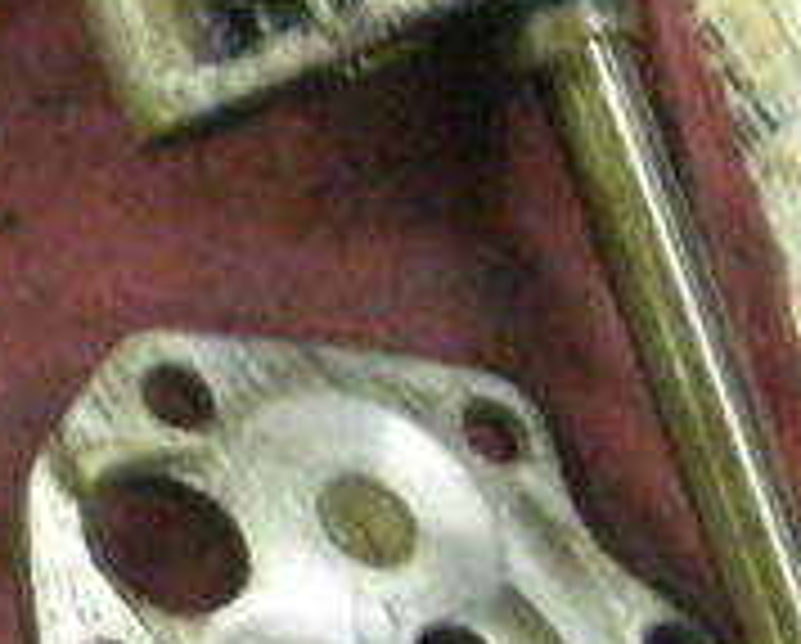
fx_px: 4654
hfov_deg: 9.5
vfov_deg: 7.9
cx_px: -423
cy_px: 342
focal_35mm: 196
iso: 400
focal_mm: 5.7
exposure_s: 1/17
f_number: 2.8
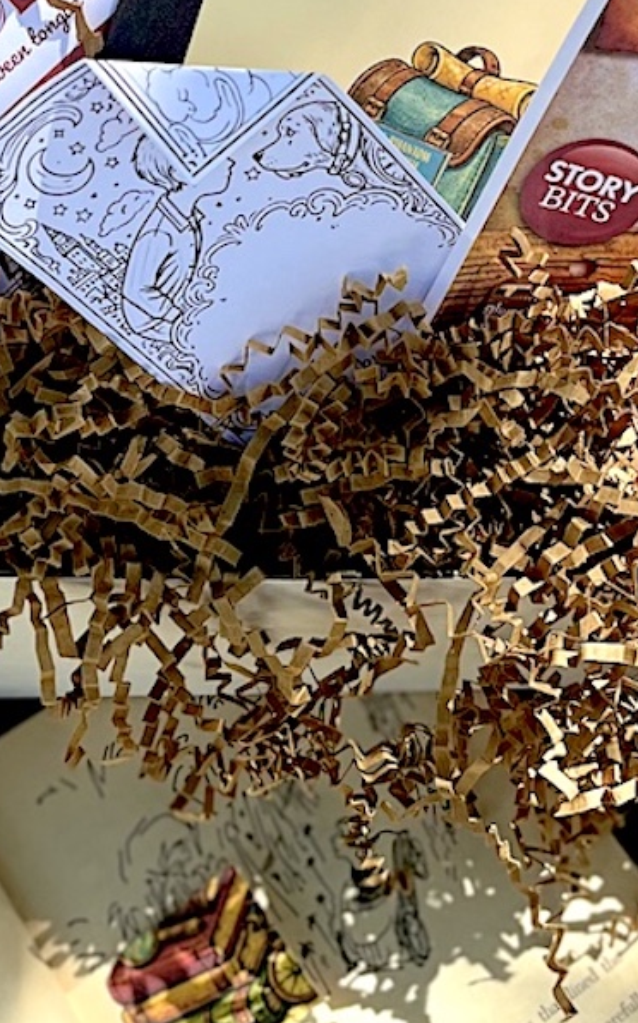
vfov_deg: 26.7
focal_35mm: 74
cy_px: 65
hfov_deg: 17.6
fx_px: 2061
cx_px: 322
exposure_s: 1/483
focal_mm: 5.1
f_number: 1.6
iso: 50
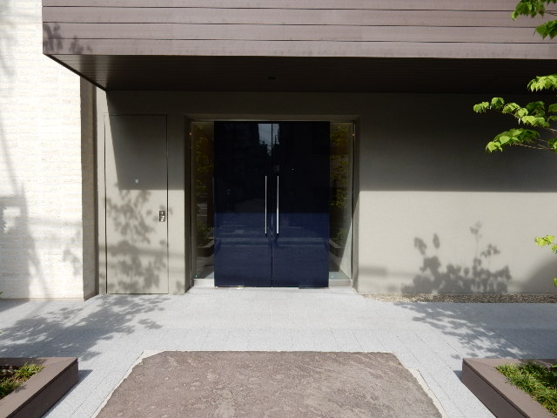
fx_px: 402
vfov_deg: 54.9
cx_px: 278
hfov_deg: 69.4
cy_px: 209
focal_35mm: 25
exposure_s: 1/640
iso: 125
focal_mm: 4.5
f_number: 3.7
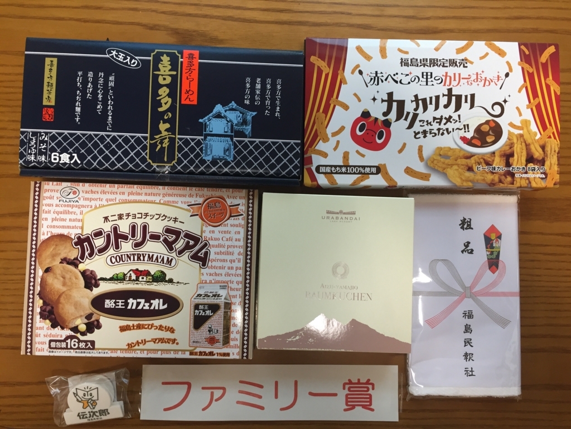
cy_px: 214
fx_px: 478
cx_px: 286
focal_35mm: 29
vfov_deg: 48.2
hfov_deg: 61.7
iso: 80
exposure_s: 1/30
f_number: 2.2
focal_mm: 4.15
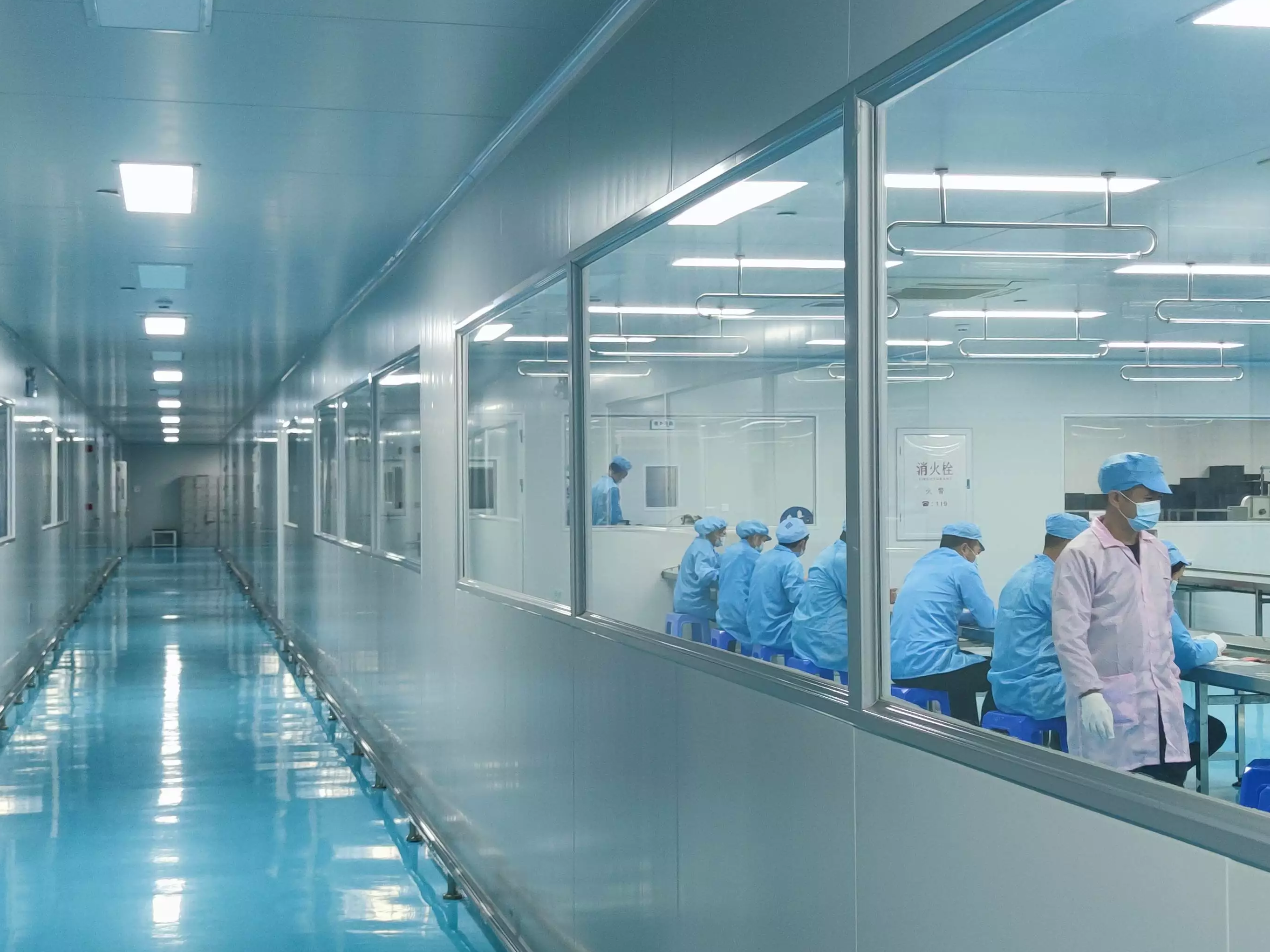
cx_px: 661
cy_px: 498
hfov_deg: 37.5
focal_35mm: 51
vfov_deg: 28.6
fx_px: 1871
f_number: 1.69
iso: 173
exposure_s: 1/100
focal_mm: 6.72
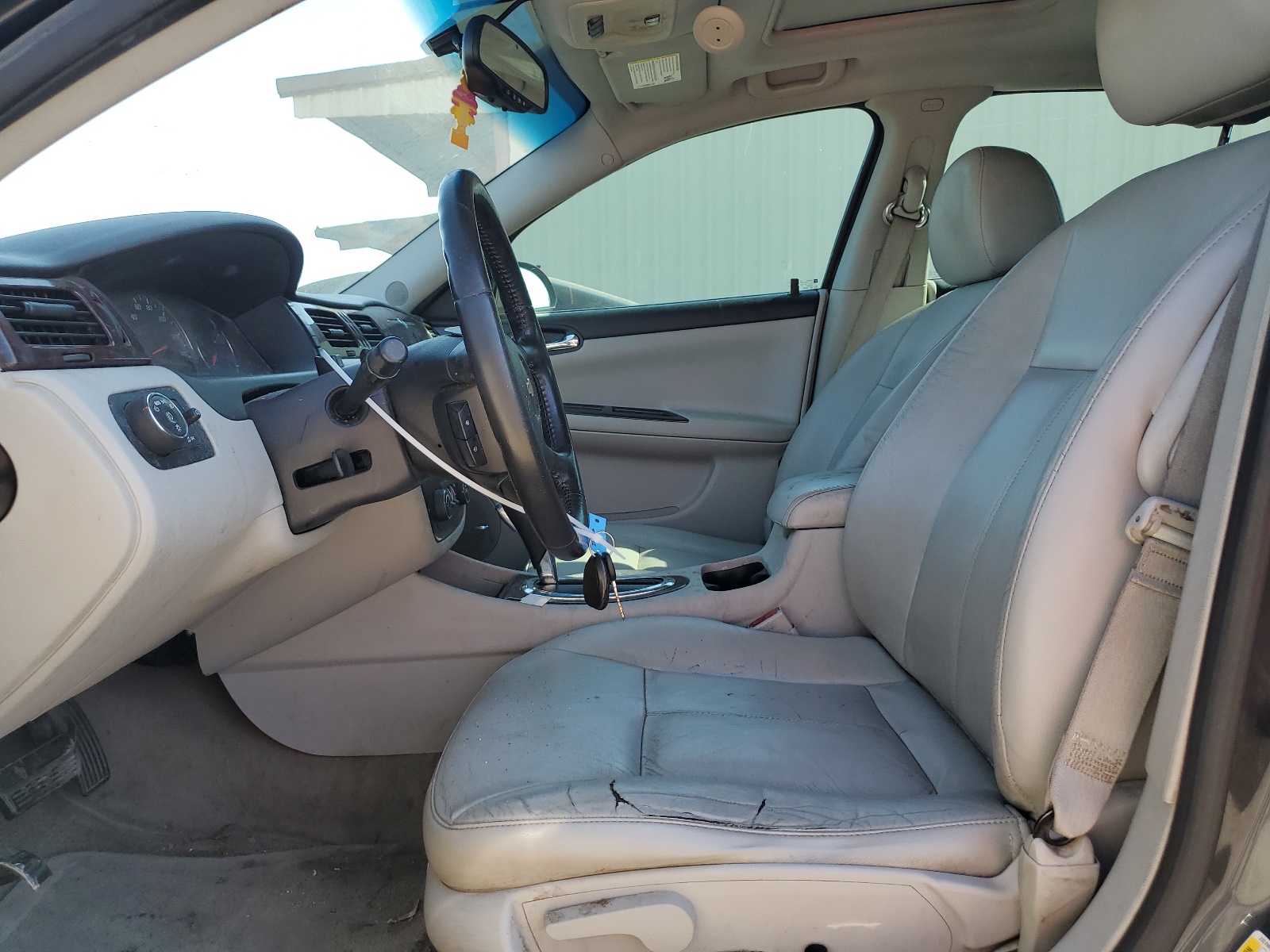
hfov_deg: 67.3
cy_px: 476
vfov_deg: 53.1
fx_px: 954
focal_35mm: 26
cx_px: 635
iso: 50
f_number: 1.5
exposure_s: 1/455
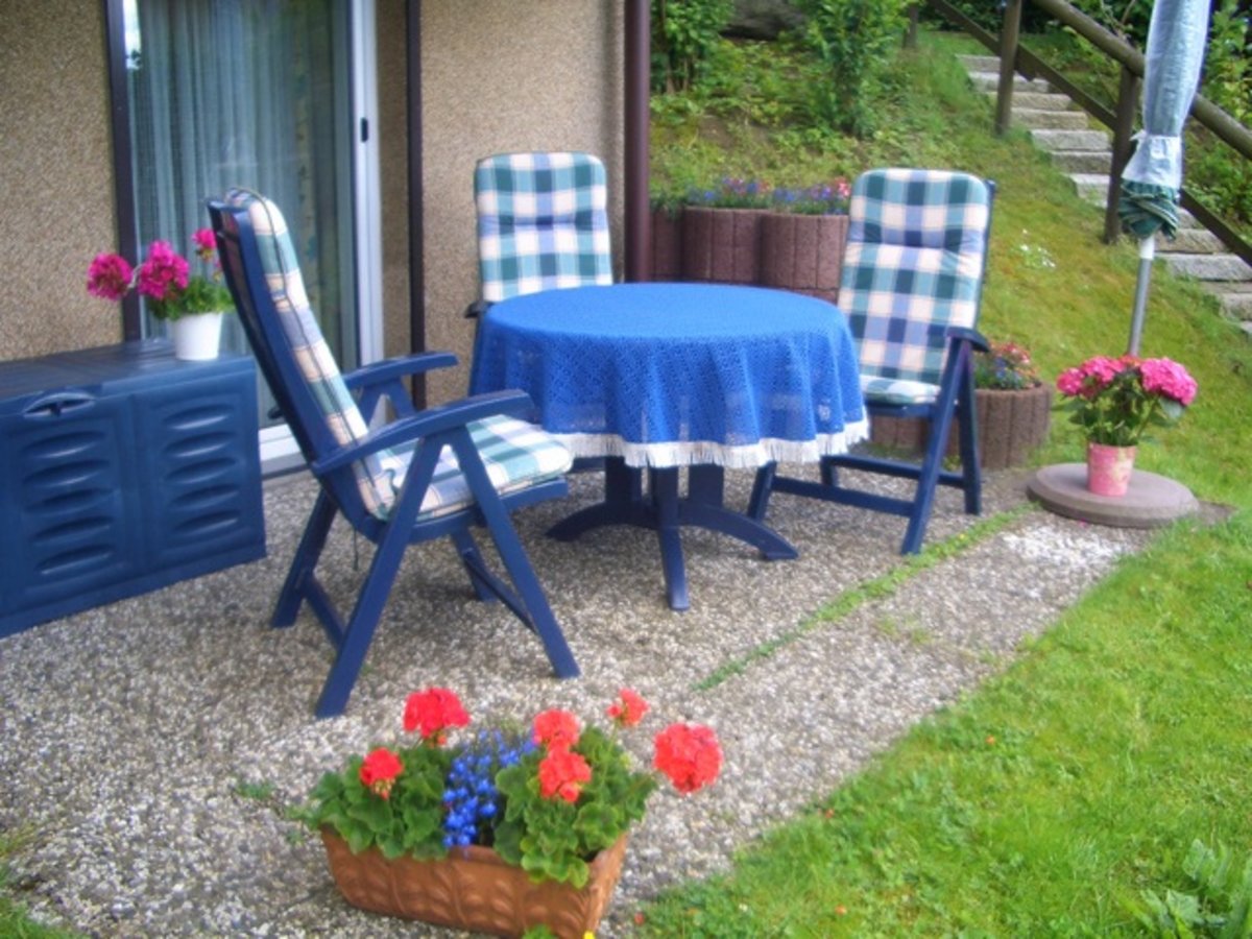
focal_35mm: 35
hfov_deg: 52.6
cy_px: 470
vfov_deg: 40.7
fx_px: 1266
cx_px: 626
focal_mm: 5.8
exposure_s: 1/160
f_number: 2.6
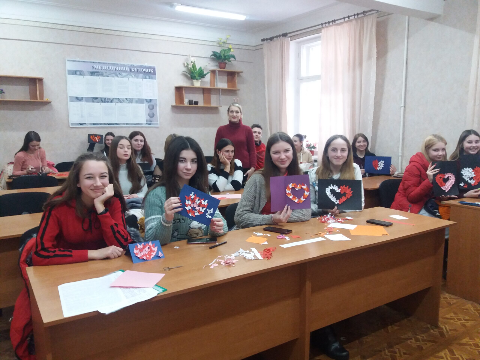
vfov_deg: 49.7
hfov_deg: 63.4
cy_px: 180
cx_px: 240
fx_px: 388
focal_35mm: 28
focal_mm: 3.7
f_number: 1.9
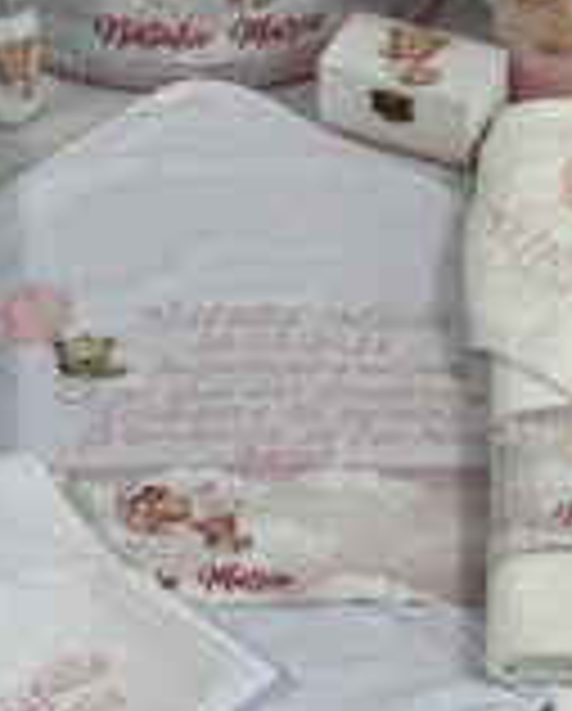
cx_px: 225
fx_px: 4009
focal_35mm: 190
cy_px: 86
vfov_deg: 10.1
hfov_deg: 8.2
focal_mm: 9
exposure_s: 1/100
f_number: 2.8
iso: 160
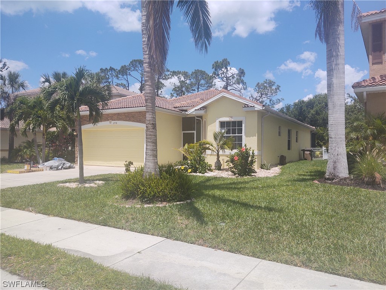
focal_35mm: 27
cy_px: 145
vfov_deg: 51.4
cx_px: 193
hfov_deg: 65.3
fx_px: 301
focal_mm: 4.75
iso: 100
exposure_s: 1/5323
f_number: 1.7
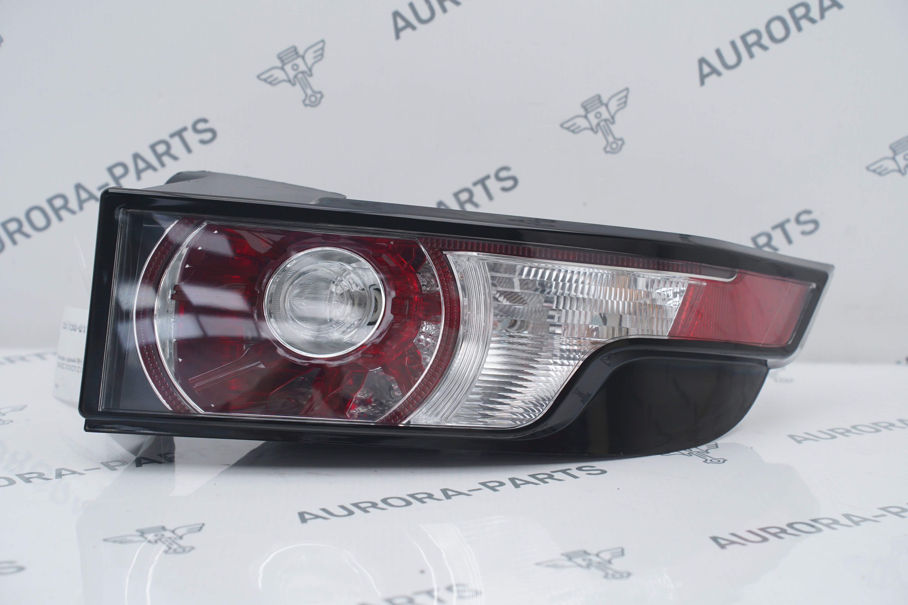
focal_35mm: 73
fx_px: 1841
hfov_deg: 27.7
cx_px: 454
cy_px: 302
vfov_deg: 18.7
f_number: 6.3
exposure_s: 1/160
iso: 500
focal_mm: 73
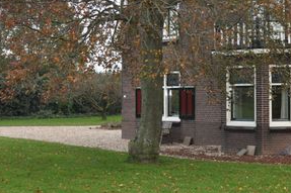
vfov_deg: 19.6
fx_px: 557
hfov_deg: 28.1
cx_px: 266
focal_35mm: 69
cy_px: 49
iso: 200
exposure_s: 1/200
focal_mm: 22
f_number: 5
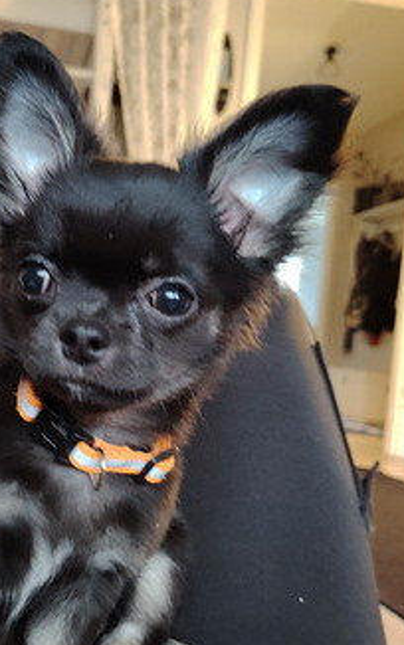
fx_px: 686
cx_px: 102
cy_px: 354
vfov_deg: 50.3
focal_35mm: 39
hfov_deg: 32.2
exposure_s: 1/20
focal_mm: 5.25
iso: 4053
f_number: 1.75
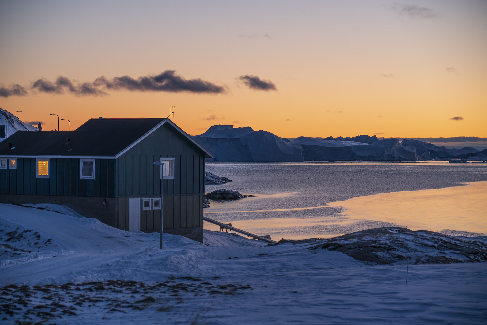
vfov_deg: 13.0
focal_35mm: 105
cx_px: 244
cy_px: 162
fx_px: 1421
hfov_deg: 19.5
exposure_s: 1/15
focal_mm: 105
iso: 200
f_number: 4
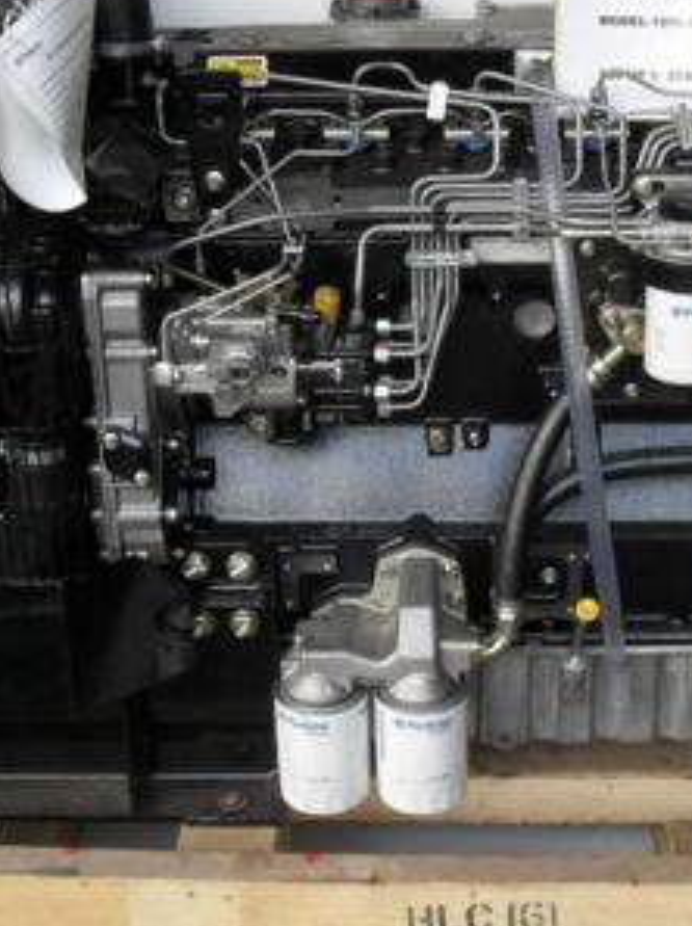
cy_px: 438
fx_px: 1576
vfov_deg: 32.7
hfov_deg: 24.6
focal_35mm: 59
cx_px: 474
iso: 120
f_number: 3.2
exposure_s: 1/45
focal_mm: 6.3
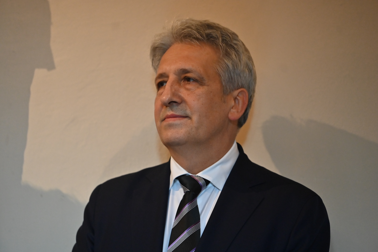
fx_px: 1890
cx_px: 189
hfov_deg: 11.4
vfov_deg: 7.6
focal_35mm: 180
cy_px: 126
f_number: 2.8
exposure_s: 1/200
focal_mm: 180
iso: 2200
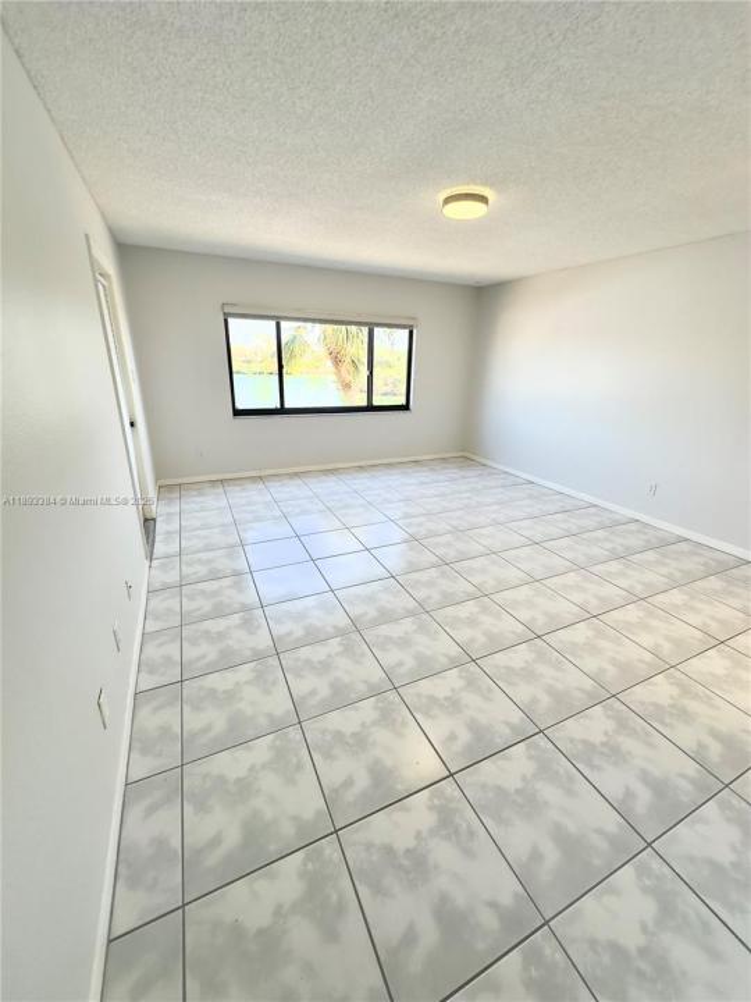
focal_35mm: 14
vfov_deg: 102.1
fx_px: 405
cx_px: 376
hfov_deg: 85.7
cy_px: 501
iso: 40
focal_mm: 2.22
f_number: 2.2
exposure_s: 1/126
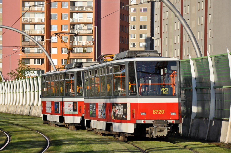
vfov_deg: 8.7
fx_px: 1009
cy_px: 76
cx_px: 116
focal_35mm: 158
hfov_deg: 13.1
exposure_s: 1/1600
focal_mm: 105
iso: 400
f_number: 6.3
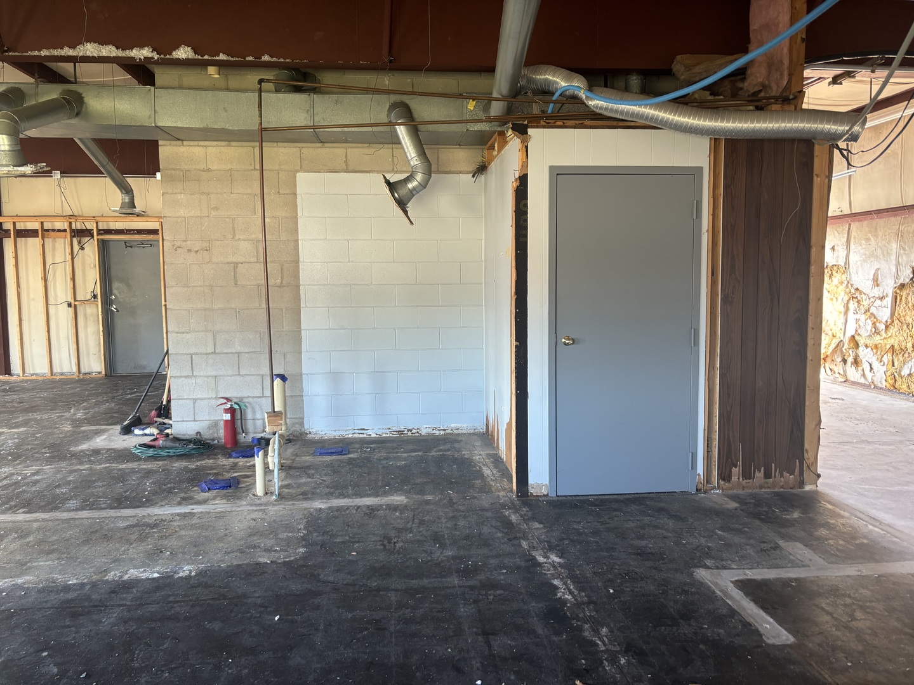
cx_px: 457
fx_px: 687
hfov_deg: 67.3
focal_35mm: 26
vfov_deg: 53.1
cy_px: 342
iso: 160
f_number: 1.6
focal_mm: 5.96
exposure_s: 1/60
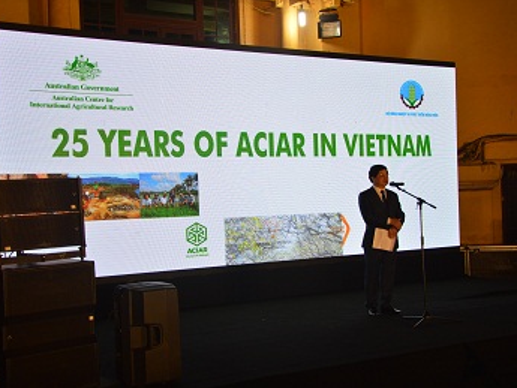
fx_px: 747
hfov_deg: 38.1
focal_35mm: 50
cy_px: 197
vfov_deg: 29.1
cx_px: 280
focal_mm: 30
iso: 400
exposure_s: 1/80
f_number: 4.5
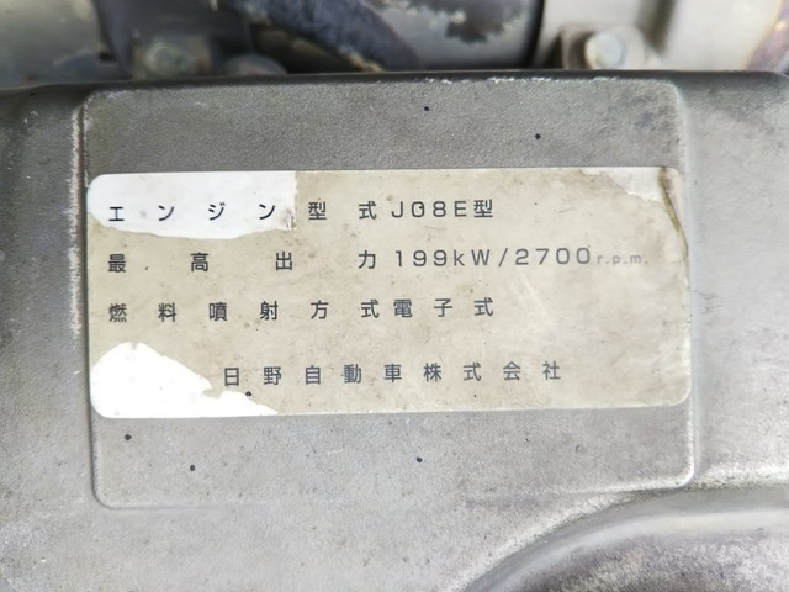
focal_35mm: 30
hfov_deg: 60.0
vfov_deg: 46.8
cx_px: 394
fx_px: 684
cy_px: 296
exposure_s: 1/120
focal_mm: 4
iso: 50
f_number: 2.2
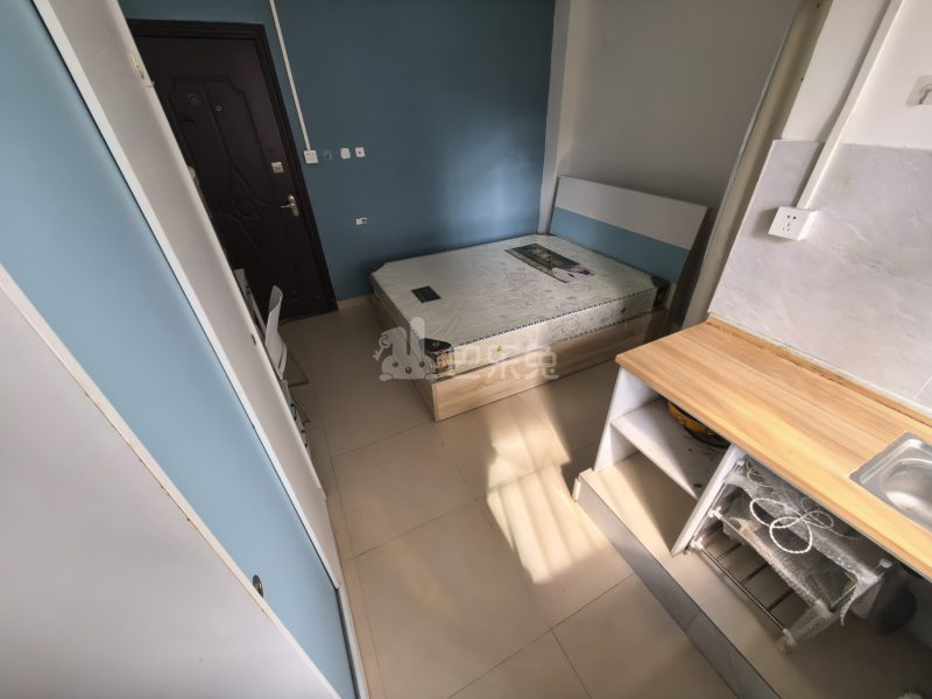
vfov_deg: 89.9
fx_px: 350
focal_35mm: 13
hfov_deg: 106.2
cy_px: 350
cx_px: 466
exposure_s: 1/106
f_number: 2.2
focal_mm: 1.95
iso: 100
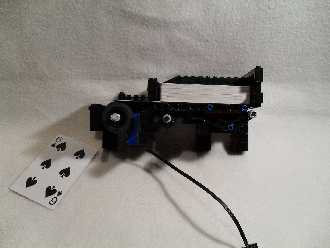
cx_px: 165
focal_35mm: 35
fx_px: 334
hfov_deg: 52.6
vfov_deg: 40.7
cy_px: 124
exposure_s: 1/30
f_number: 3.2
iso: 120
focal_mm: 6.3
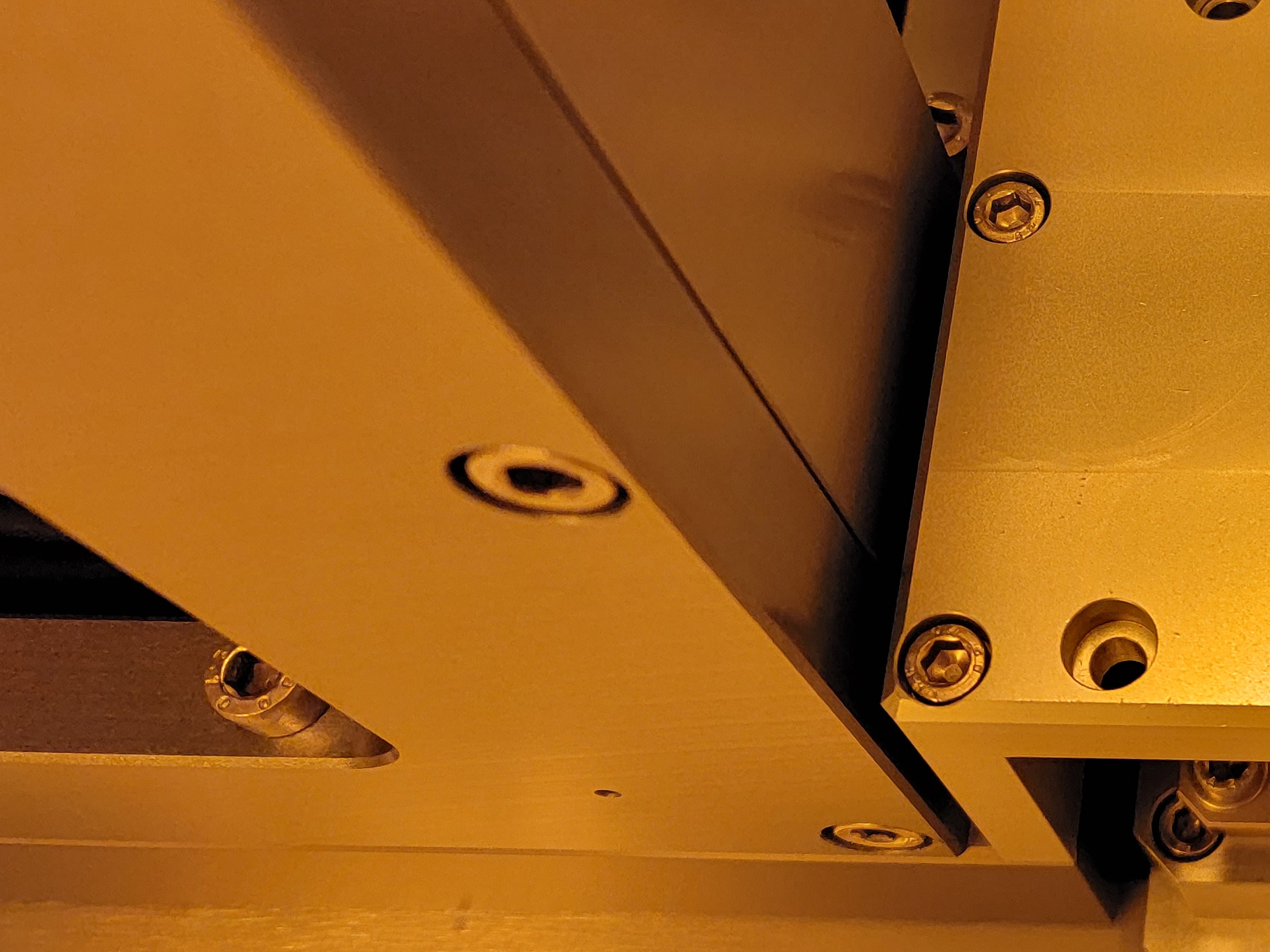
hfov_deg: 32.2
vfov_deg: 27.5
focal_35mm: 53
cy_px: 385
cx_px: 1371
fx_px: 1944
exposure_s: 1/59
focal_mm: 6.7
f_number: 1.8
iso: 200
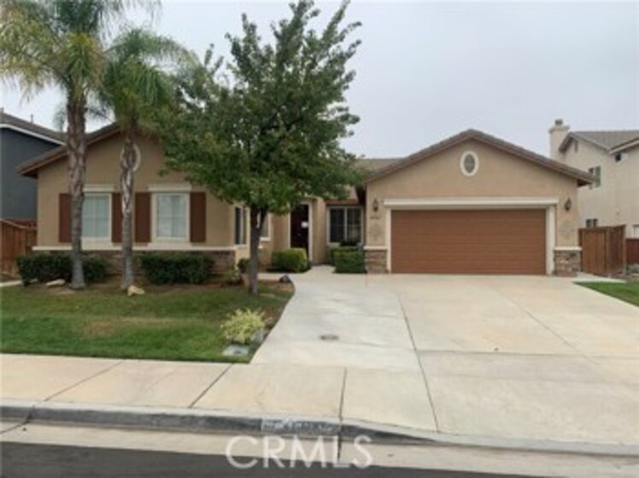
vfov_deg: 53.0
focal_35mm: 26
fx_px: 480
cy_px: 239
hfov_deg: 67.3
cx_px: 320
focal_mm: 4.25
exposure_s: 1/928
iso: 25
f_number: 1.8
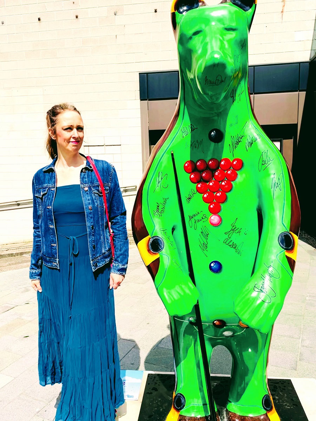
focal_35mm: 26
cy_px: 210
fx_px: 316
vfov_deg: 67.3
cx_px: 158
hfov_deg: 53.1
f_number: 1.6
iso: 32
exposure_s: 1/5051
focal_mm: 4.2
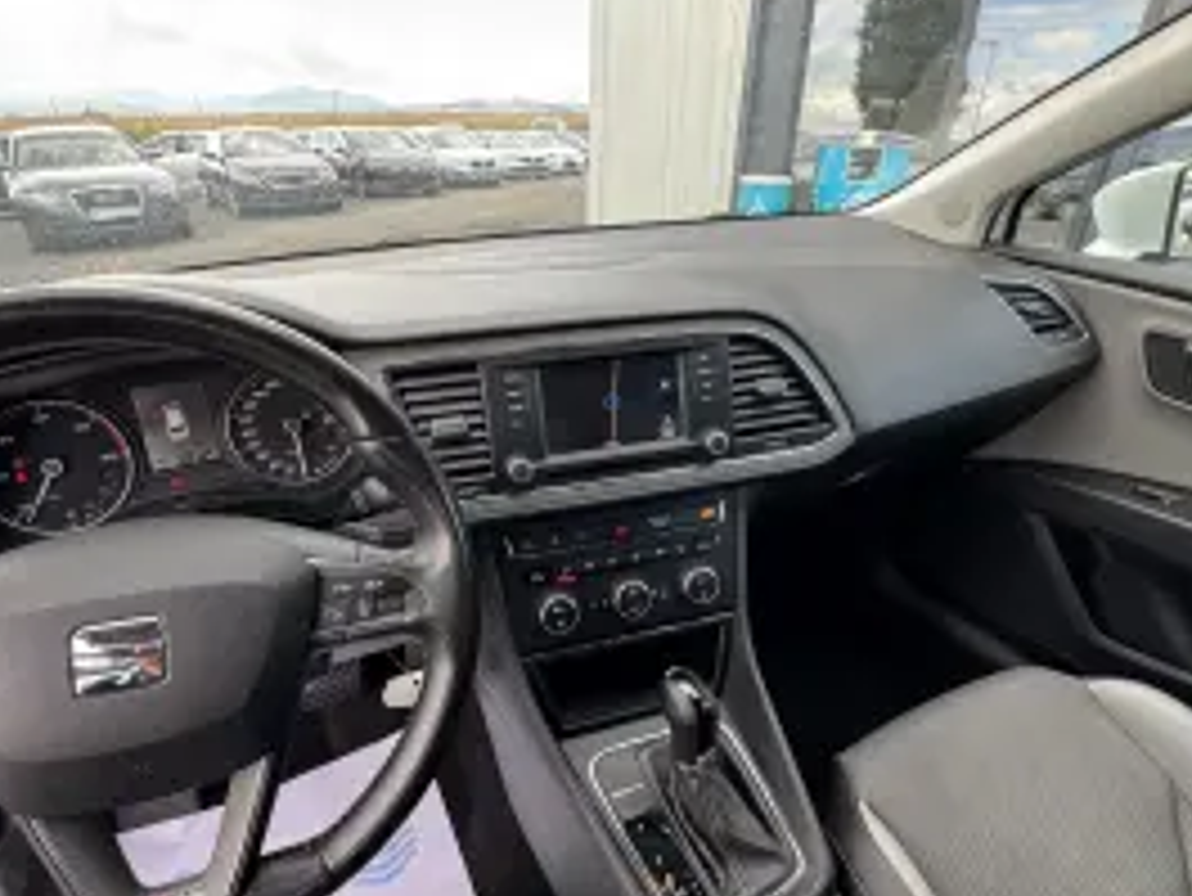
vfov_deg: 68.6
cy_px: 486
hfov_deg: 84.6
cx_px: 585
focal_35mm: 19
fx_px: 655
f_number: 2.2
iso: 100
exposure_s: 1/99
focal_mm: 2.22
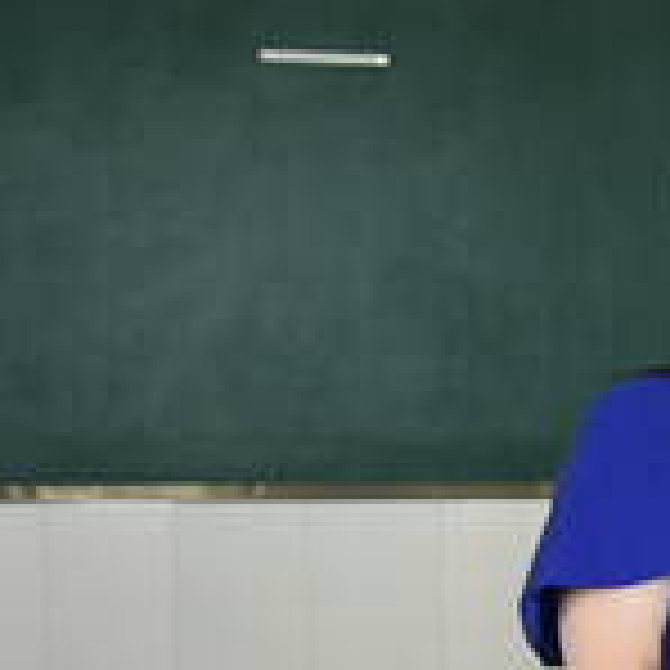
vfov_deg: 12.7
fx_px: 3000
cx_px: 1016
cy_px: 384
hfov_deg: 12.1
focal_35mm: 137
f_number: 5.6
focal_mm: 32
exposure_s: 1/60
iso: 500
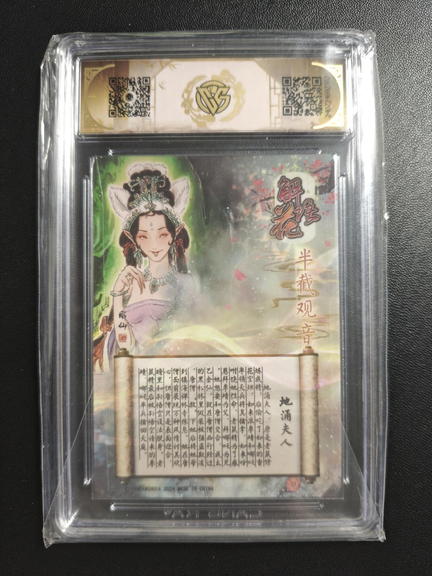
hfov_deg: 53.1
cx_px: 216
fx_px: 433
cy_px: 288
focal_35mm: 26
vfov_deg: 67.3
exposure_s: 1/100
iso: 640
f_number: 1.5
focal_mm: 4.94
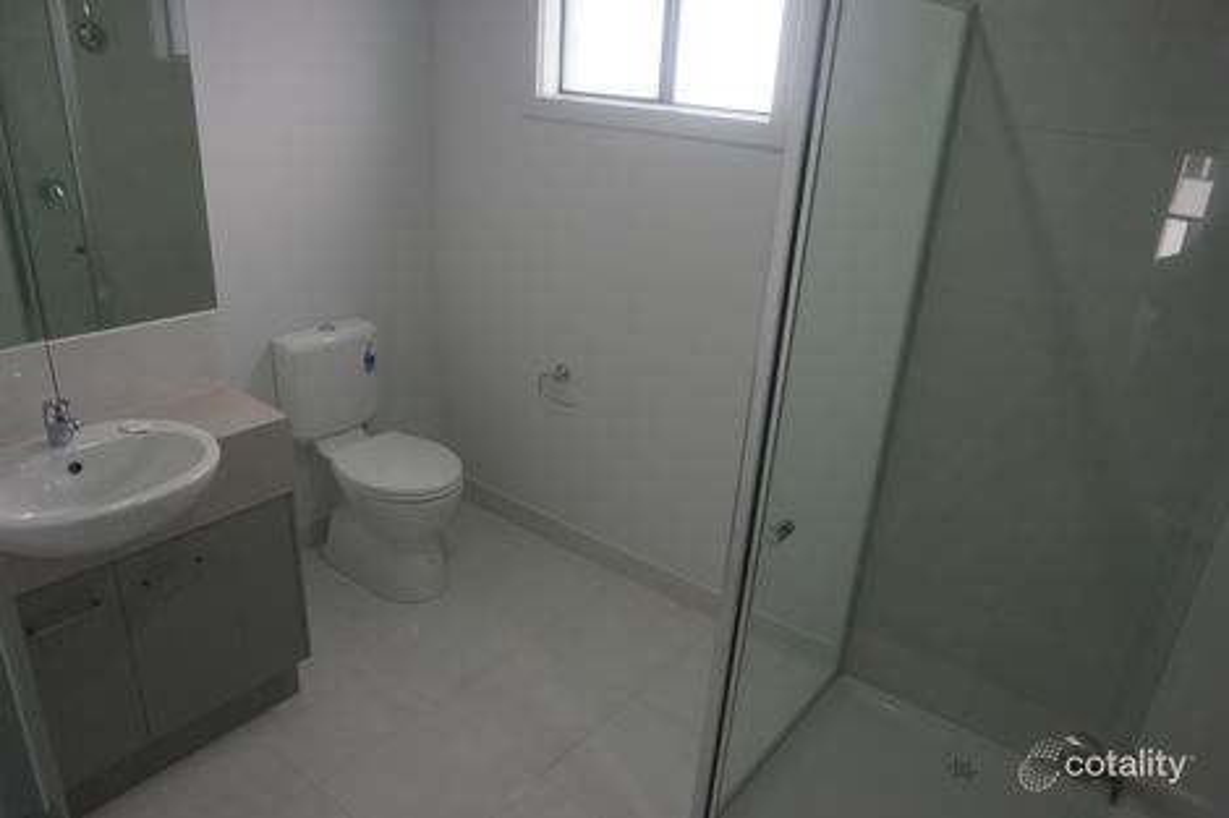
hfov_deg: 73.8
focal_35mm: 24
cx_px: 614
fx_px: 819
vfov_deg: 53.1
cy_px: 409
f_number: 3.5
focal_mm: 16
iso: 125
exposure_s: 1/60
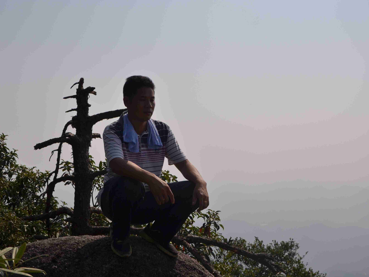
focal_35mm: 46
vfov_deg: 31.5
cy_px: 139
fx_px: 490
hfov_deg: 41.2
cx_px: 166
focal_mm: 28
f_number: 6.3
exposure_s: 1/4000
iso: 250
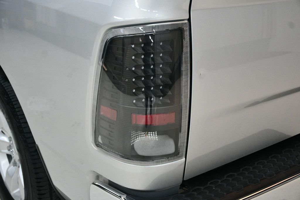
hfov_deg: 38.9
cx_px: 150
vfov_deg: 26.5
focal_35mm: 51
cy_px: 100
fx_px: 425
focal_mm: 34
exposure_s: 1/125
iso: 1800
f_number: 4.2
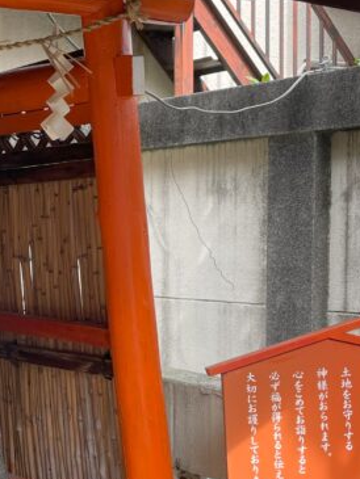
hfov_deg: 19.7
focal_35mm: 73
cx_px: 17
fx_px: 1012
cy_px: 310
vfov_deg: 26.6
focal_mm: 4.2
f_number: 1.6
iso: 32
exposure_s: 1/506
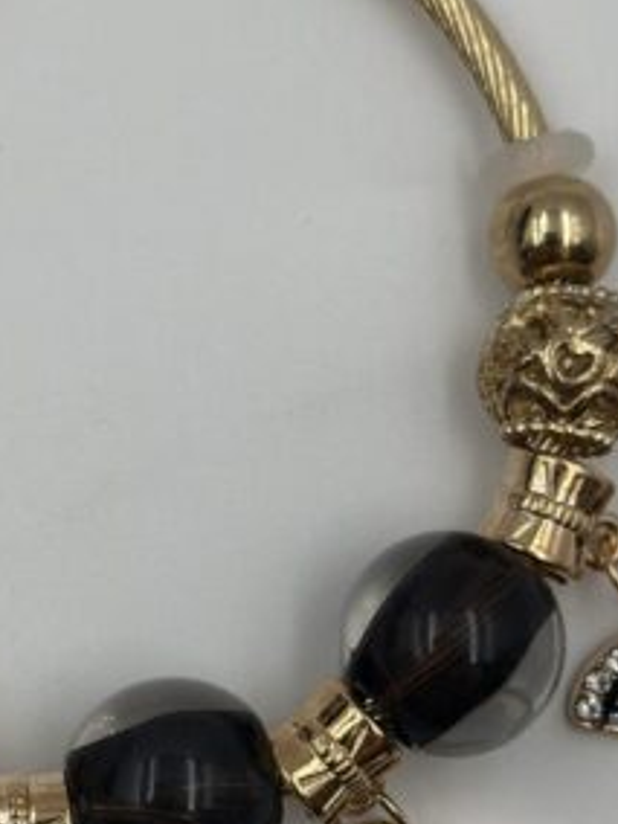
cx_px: 142
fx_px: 3214
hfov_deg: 11.0
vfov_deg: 14.6
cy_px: 461
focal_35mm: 135
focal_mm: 6.86
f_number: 1.78
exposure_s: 1/2203
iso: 80
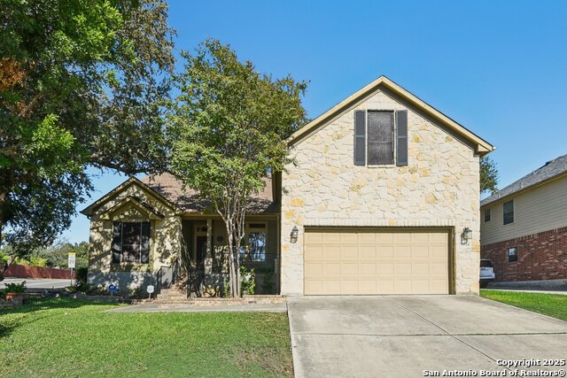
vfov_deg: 73.8
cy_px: 189
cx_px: 284
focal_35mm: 16
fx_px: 252
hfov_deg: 96.7
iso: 400
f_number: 8
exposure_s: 1/400
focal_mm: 16
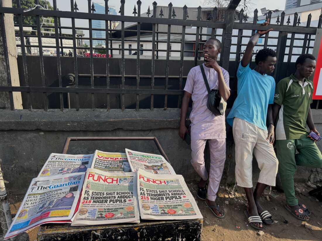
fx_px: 242
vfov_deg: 53.1
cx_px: 161
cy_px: 120
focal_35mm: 26
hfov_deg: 67.3
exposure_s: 1/894
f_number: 1.6
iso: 50
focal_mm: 5.96
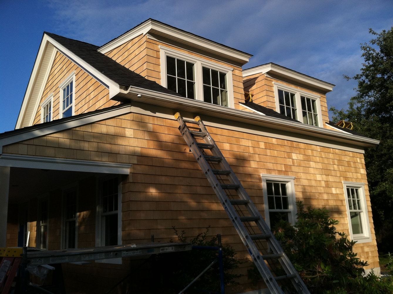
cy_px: 147
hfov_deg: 52.7
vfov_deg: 40.6
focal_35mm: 35
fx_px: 397
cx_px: 196
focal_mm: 3.85
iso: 80
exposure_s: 1/1036
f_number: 2.8
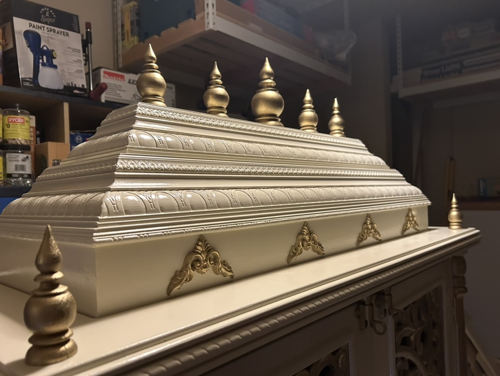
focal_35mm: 27
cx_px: 257
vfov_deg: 51.4
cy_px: 192
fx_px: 390
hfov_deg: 65.3
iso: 500
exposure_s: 1/60
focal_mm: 5.7
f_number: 1.5
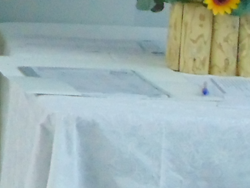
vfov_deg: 5.9
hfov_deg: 7.5
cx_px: -291
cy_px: 10
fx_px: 1821
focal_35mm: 252
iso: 640
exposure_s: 1/20
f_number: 3.5
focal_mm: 9
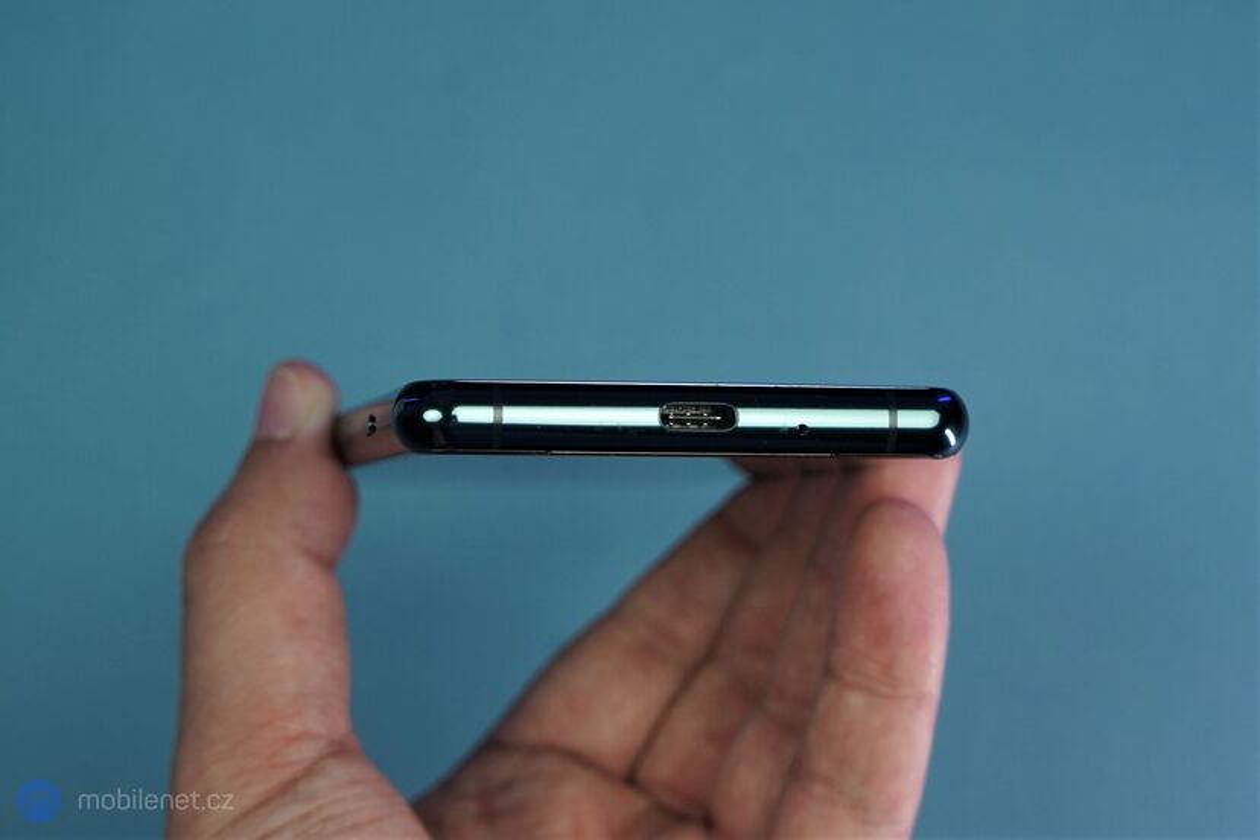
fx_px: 1645
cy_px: 420
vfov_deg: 28.6
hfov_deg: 41.9
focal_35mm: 47
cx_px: 630
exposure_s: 1/160
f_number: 7.1
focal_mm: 47
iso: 1000
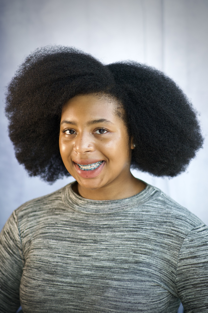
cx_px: 104
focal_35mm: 128
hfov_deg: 10.8
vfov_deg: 16.1
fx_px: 1105
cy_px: 156
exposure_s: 1/250
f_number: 2.2
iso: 400
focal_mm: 85
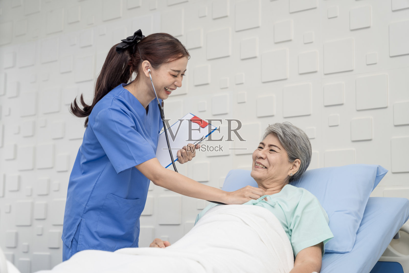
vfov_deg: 21.2
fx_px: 728
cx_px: 204
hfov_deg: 31.4
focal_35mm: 64
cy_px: 136
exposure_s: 1/200
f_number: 2.8
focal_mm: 64.1
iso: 200
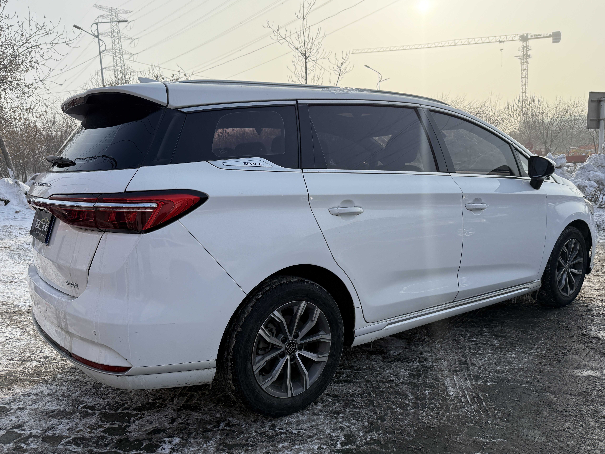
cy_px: 245
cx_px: 304
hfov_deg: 65.3
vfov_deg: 51.3
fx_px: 472
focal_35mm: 27
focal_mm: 6.76
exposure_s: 1/5319
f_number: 1.78
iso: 100
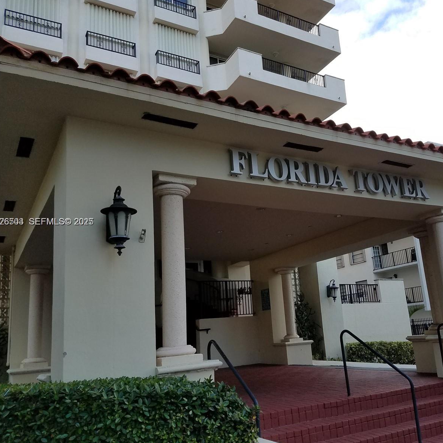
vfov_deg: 52.5
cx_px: 276
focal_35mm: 31
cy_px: 222
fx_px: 449
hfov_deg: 52.0
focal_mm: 4.2
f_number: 1.7
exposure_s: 1/686
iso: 40
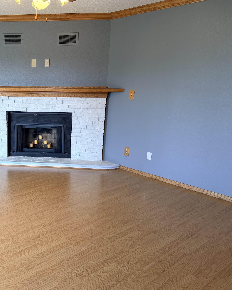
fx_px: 275
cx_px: 38
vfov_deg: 55.7
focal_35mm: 32
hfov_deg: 43.1
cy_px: 148
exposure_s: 1/120
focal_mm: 6.76
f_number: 1.78
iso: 100
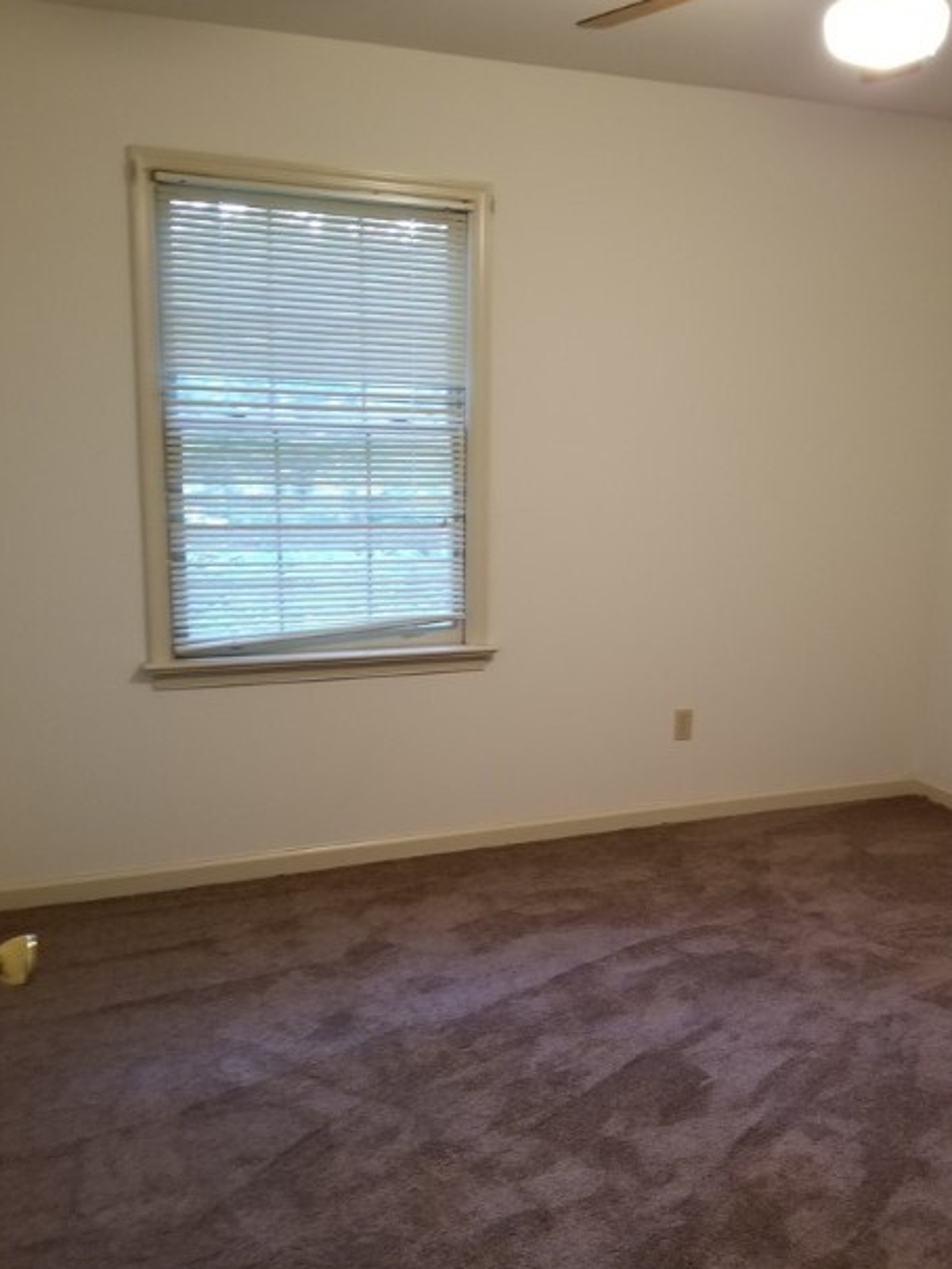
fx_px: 1210
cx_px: 585
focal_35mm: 33
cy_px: 654
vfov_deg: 55.3
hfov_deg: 42.7
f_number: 1.7
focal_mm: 4.25
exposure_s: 1/20
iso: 250
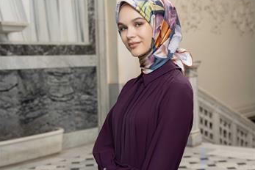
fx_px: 475
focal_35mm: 67
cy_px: 79
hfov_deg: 30.1
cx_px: 127
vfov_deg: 20.3
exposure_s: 1/125
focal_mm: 81.2
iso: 320
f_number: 7.1
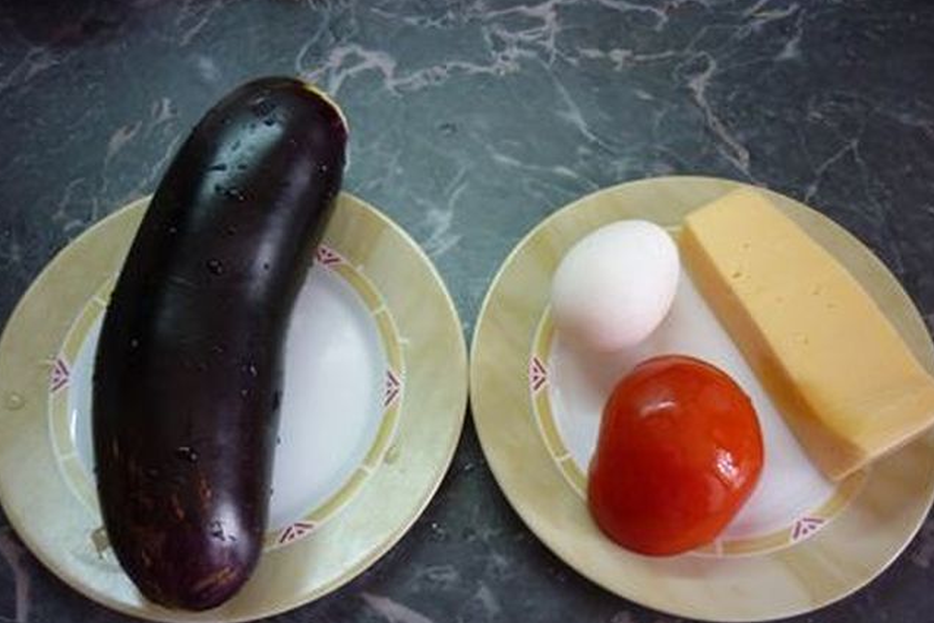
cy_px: 347
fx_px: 908
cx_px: 466
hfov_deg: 54.4
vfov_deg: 37.8
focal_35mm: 35
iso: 200
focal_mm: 5.5
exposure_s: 1/30
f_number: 2.8
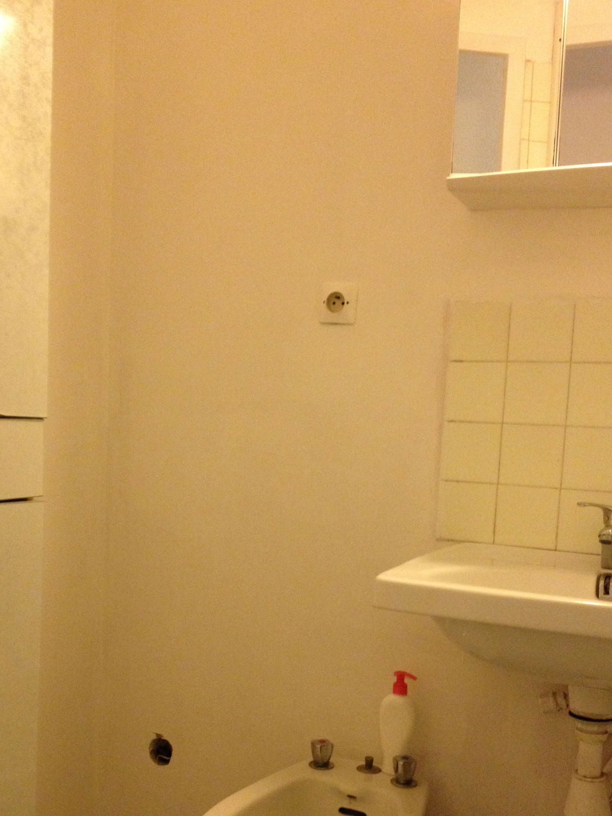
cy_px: 512
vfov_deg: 41.8
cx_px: 293
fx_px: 1061
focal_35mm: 45
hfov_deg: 32.2
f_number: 2.4
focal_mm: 4.28
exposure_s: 1/20
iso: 320
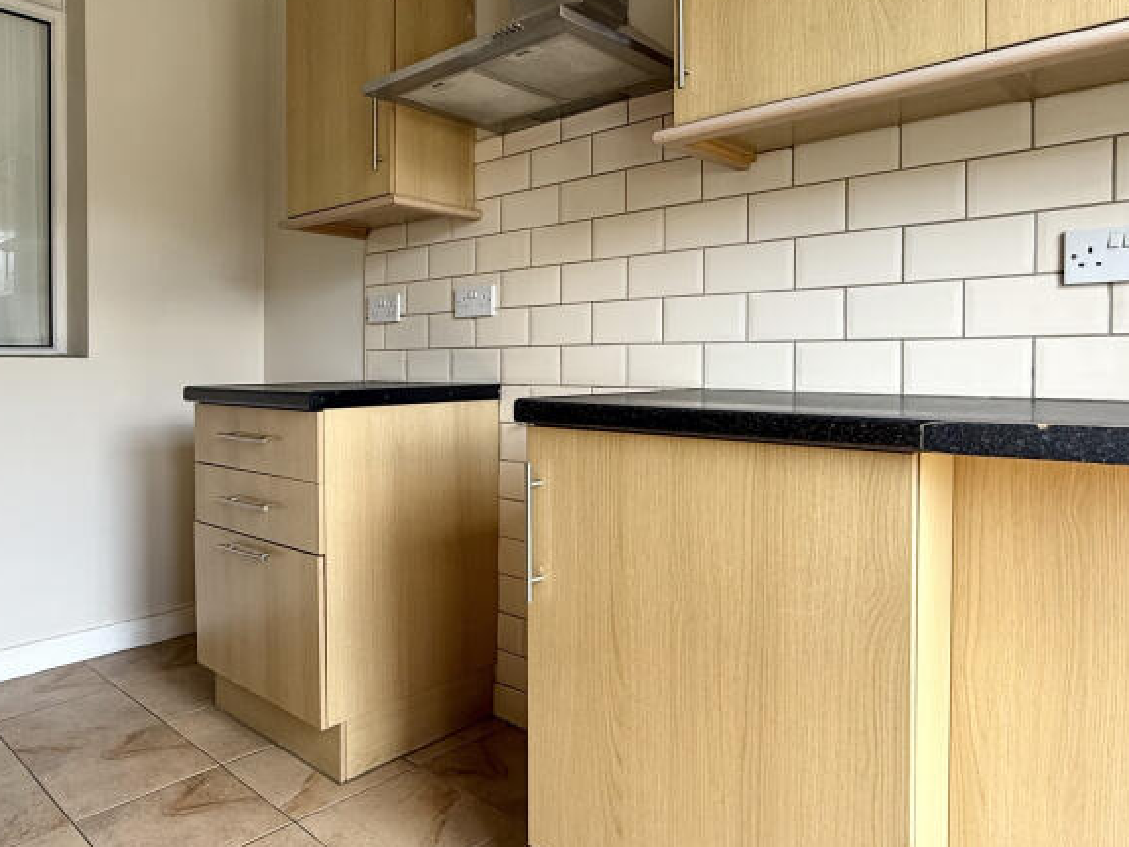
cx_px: 493
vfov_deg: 54.8
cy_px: 380
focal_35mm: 25
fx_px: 816
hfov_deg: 69.1
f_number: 2.2
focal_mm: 2.22
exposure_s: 1/99
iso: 80
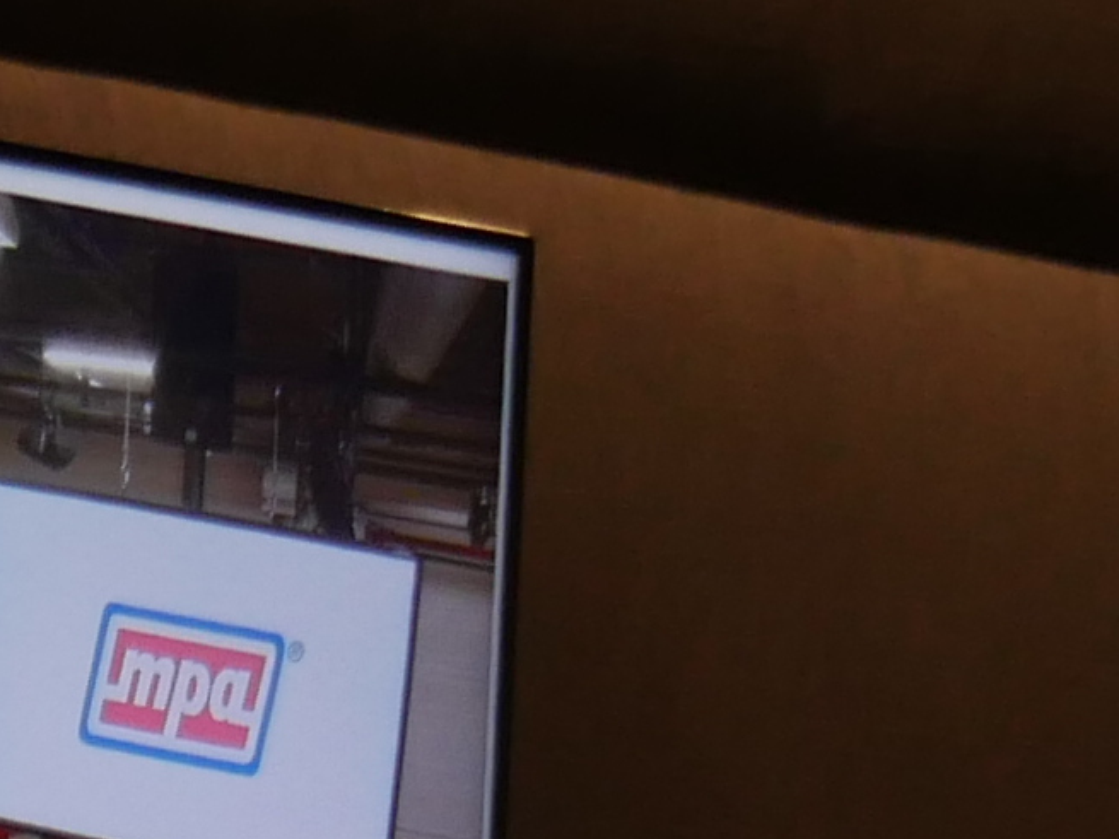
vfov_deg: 7.1
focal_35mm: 197
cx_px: -1240
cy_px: 2009
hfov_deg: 9.3
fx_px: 6367
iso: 400
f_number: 2.8
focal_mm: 14
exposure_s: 1/160
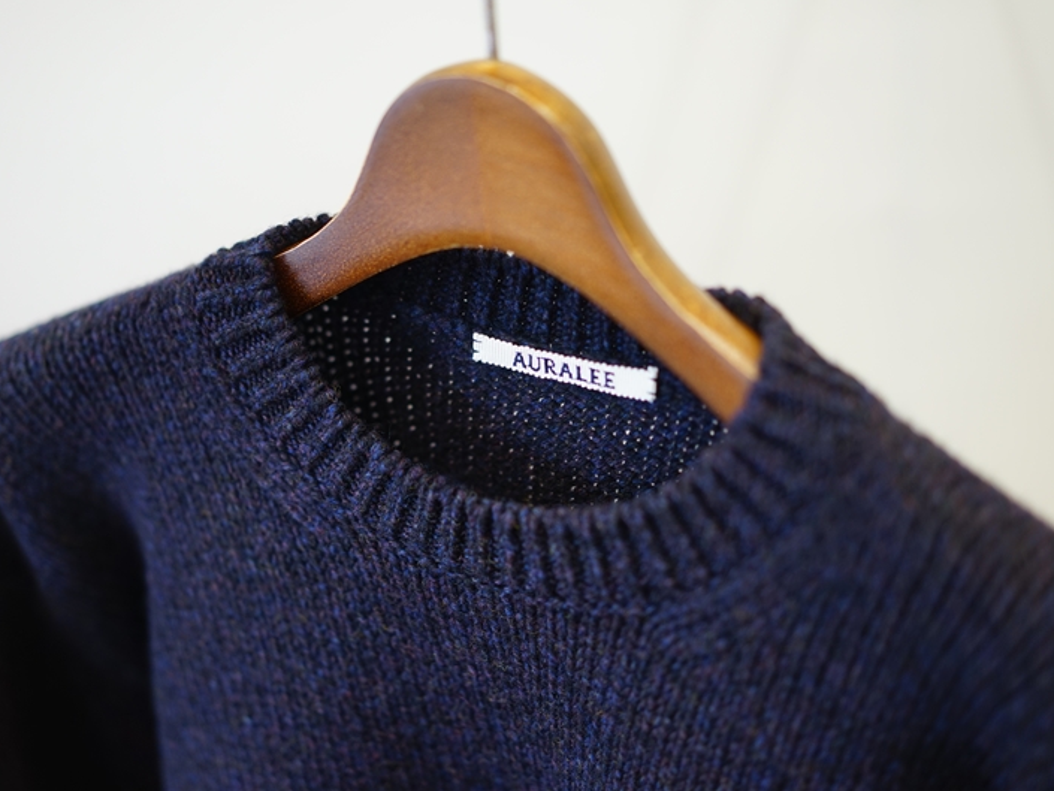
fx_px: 1827
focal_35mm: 60
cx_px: 513
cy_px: 394
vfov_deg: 24.4
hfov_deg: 32.2
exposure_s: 1/60
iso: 250
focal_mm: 55
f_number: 1.8
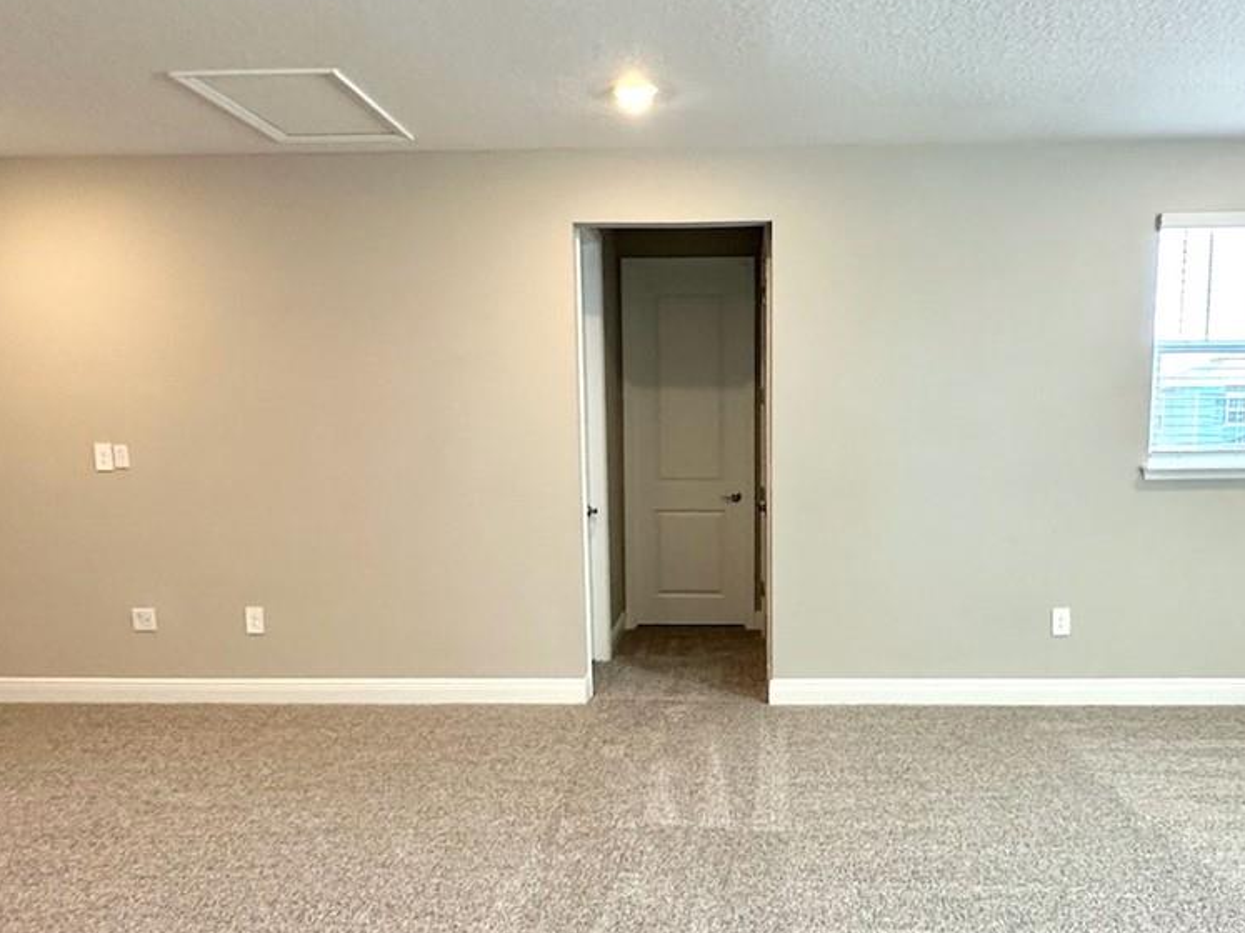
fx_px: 1079
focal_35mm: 30
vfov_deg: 46.4
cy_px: 573
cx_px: 712
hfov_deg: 59.7
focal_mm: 2.22
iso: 200
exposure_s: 1/120
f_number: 2.2
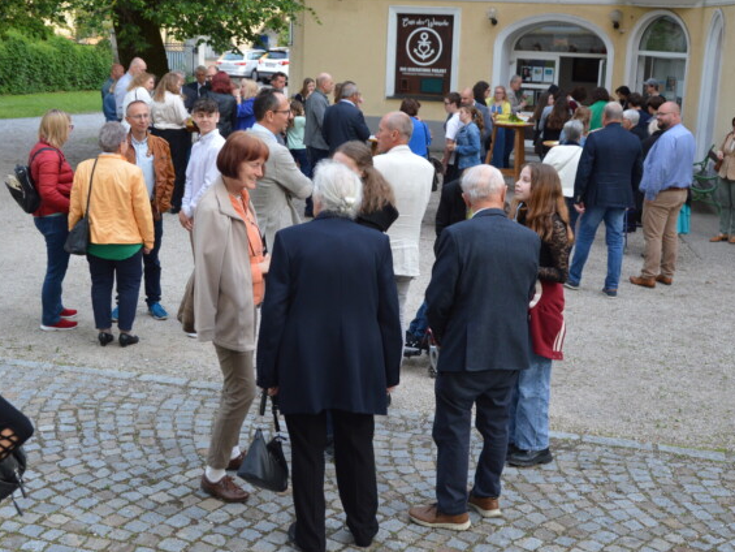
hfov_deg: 38.9
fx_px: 1041
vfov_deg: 29.7
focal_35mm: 49
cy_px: 255
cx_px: 347
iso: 400
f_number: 4
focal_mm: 24
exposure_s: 1/60
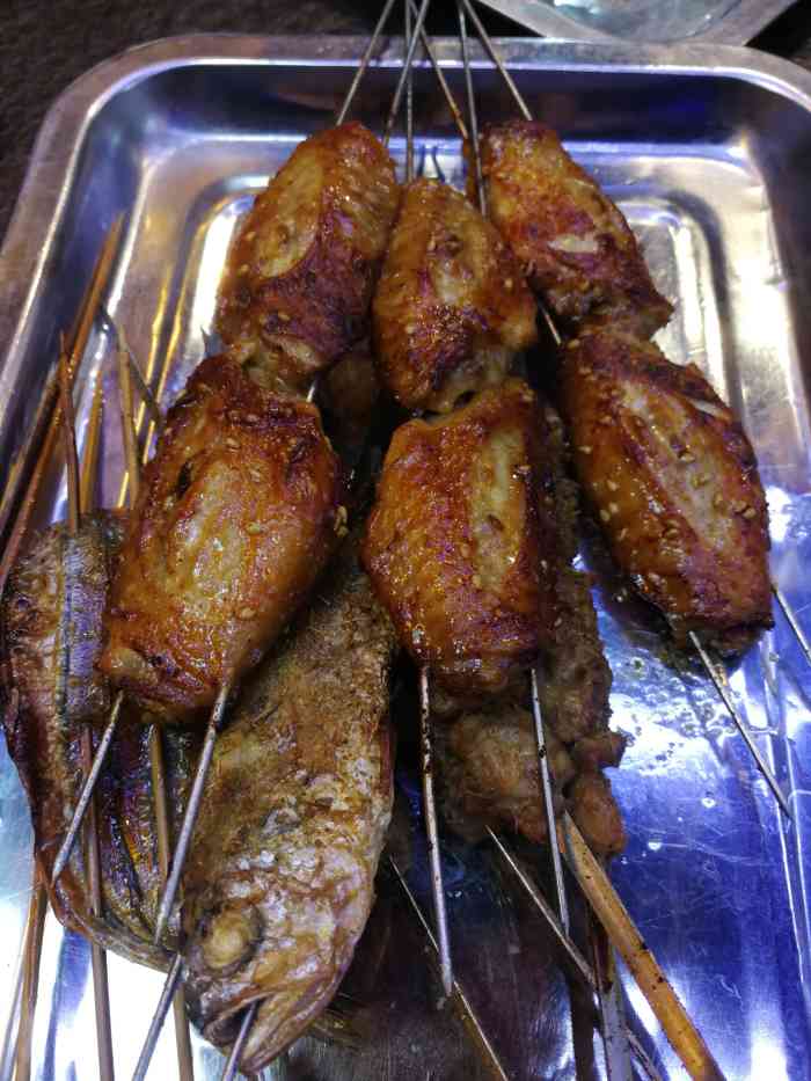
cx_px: 406
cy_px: 540
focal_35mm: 27
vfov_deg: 65.3
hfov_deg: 51.4
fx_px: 843
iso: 160
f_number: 2.2
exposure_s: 1/33.3
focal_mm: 3.95
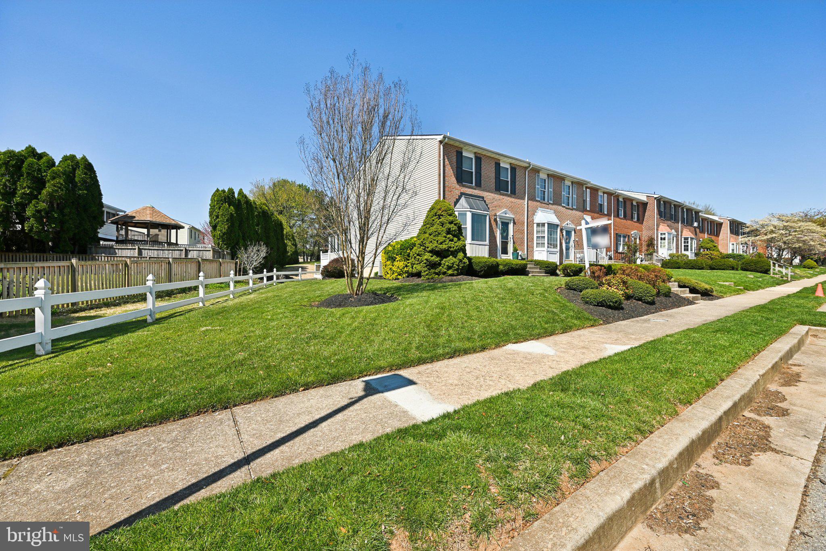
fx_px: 321
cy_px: 276
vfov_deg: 81.2
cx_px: 413
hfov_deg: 104.3
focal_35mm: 14
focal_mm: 14
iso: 100
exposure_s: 1/400
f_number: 8
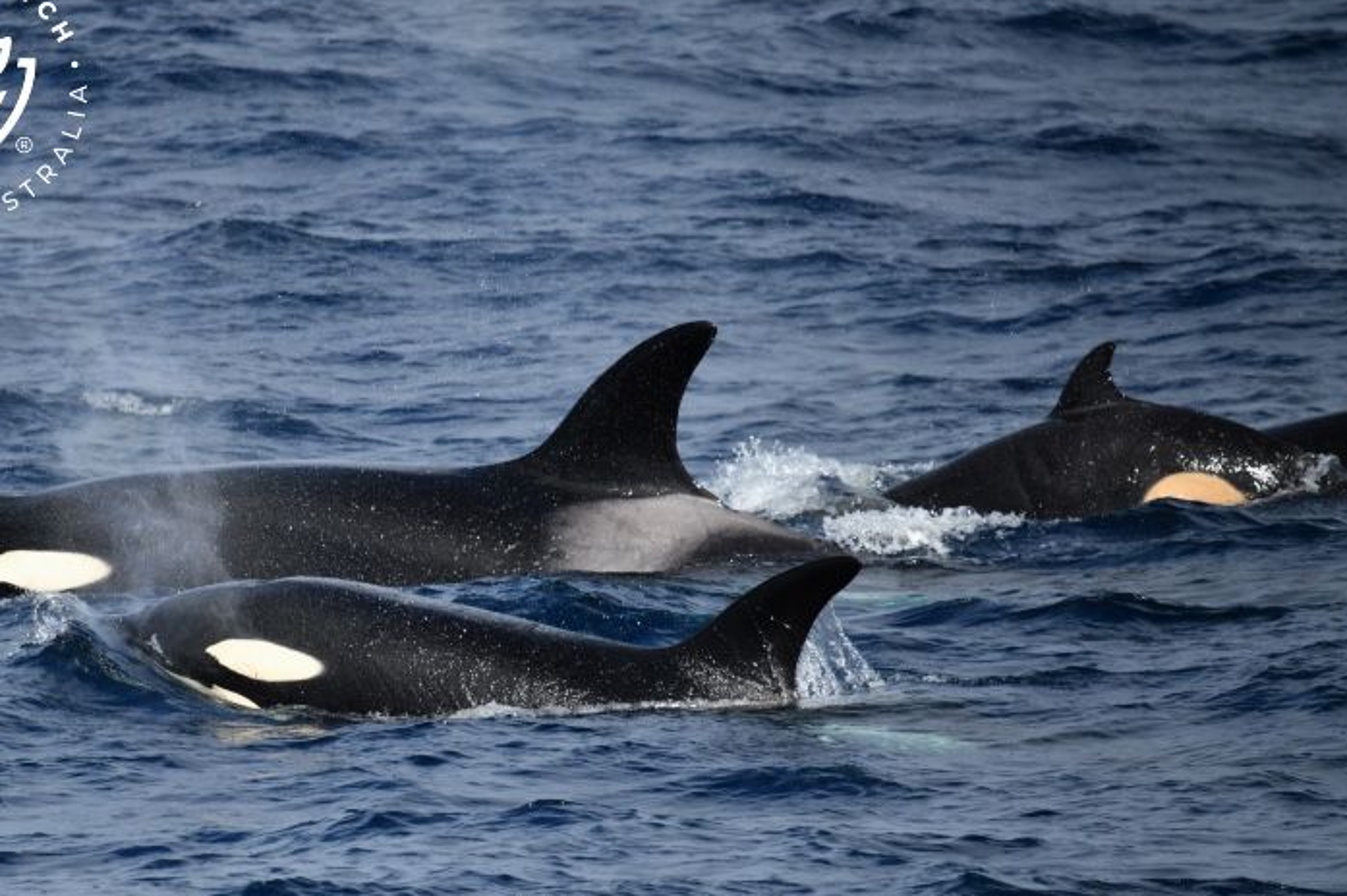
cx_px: 588
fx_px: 25767
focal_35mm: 689
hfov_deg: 3.0
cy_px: 466
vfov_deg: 2.0
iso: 1250
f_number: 6.3
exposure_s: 1/8000
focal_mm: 600
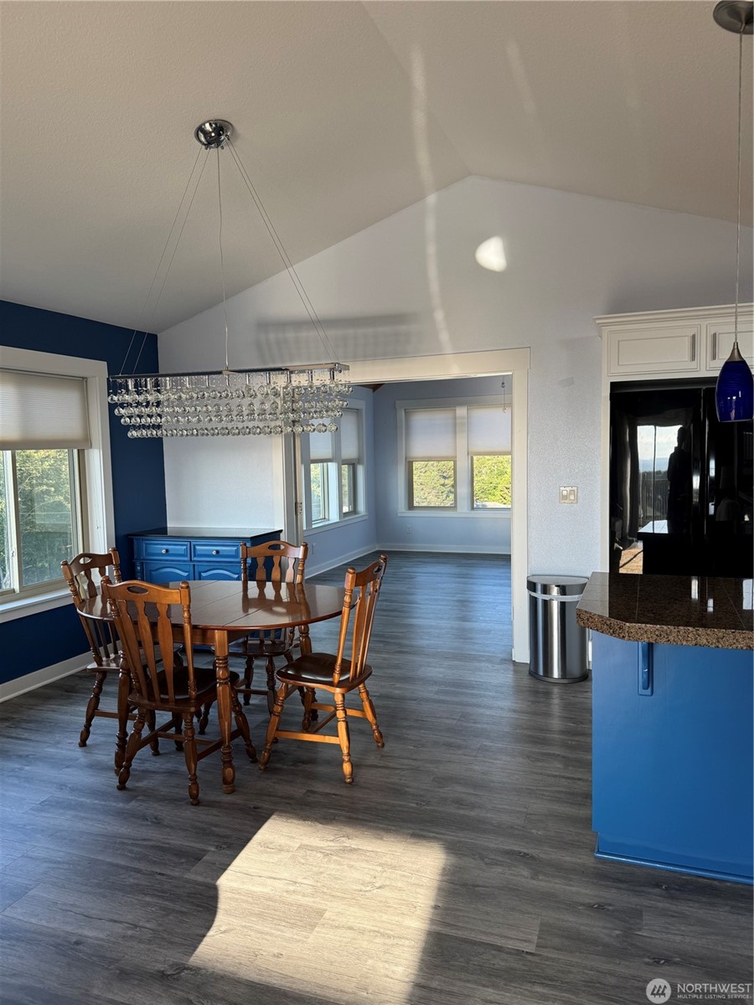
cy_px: 502
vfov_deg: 71.6
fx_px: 697
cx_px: 377
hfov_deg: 56.8
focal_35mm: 24
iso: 64
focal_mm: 6.76
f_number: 1.78
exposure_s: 1/218
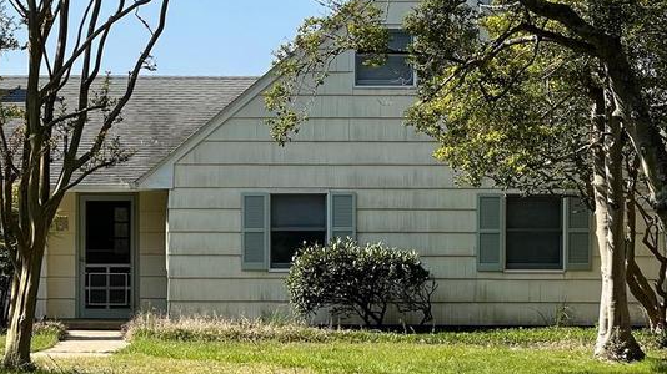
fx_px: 2493
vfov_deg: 8.6
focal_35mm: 141
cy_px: 271
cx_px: 175
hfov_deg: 15.2
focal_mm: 7.5
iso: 20
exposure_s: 1/737
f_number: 2.2
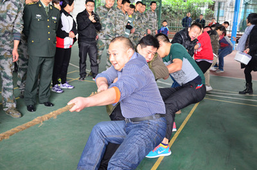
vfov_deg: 34.0
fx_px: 278
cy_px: 85
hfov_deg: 49.7
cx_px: 128
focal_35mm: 39
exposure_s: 1/80
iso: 1600
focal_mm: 26
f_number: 4.2
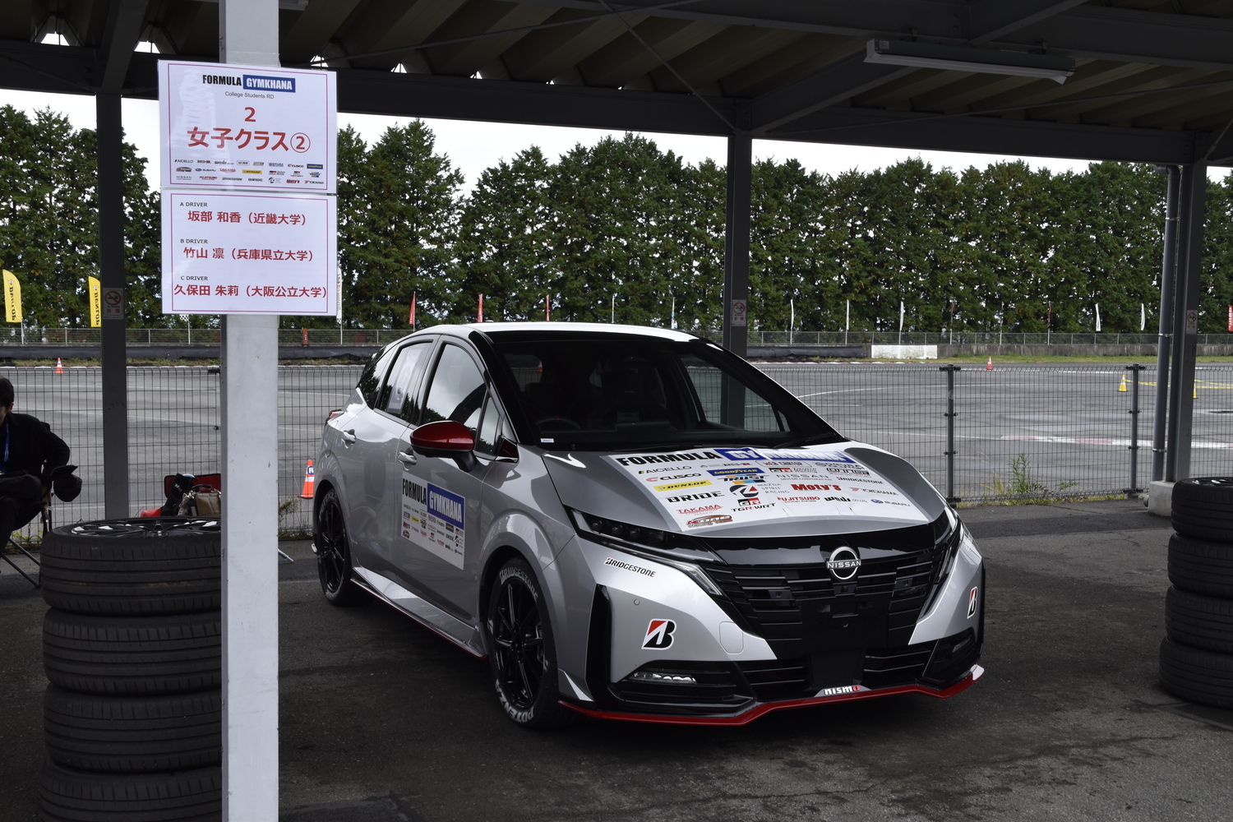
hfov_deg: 49.6
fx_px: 1336
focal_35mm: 39
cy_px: 411
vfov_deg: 34.2
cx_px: 616
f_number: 10
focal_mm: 26
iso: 160
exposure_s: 1/40
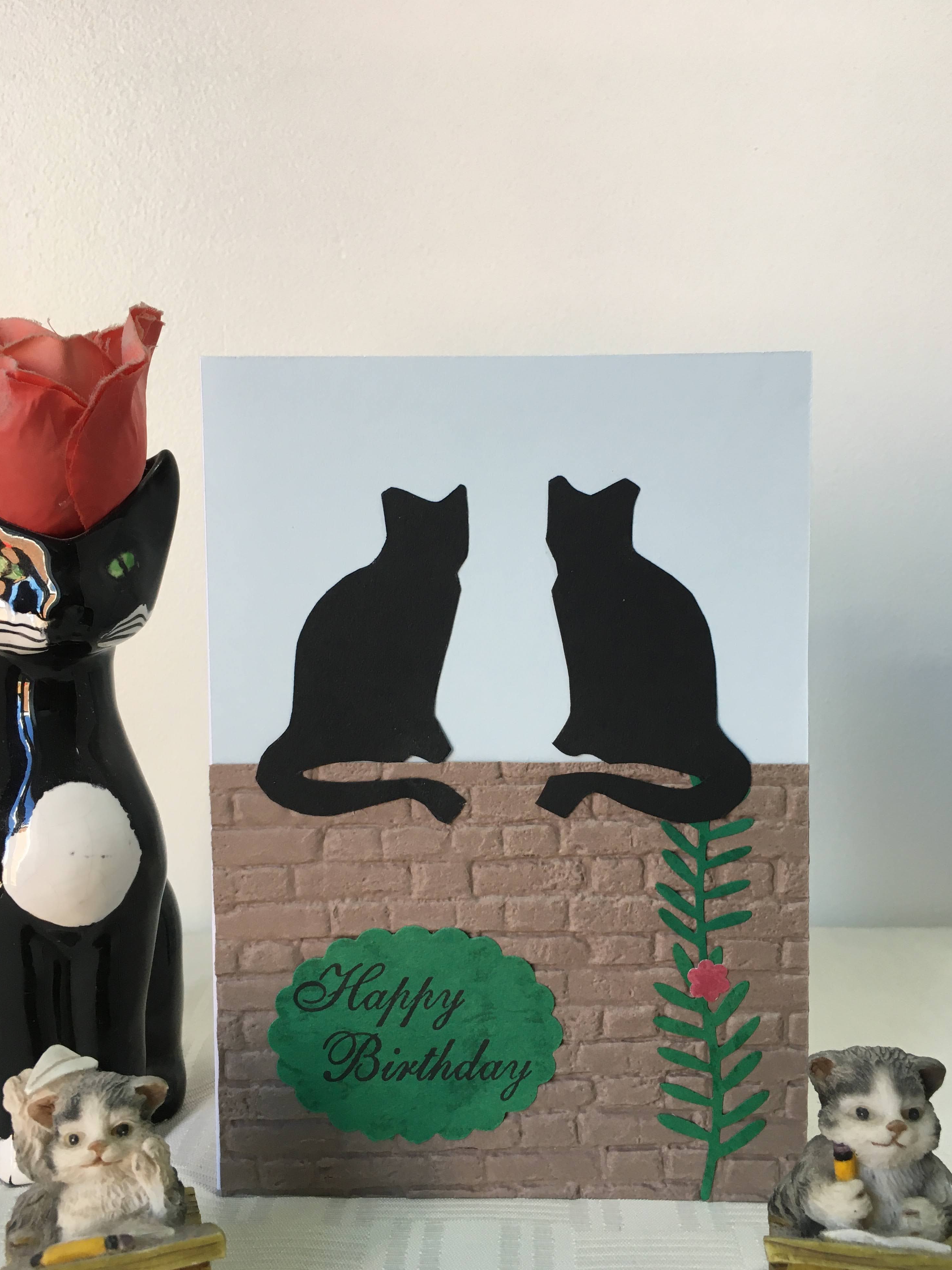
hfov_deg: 46.8
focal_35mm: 30
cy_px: 656
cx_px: 479
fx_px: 1100
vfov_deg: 60.0
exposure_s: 1/33
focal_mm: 4.15
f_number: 2.2
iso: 25
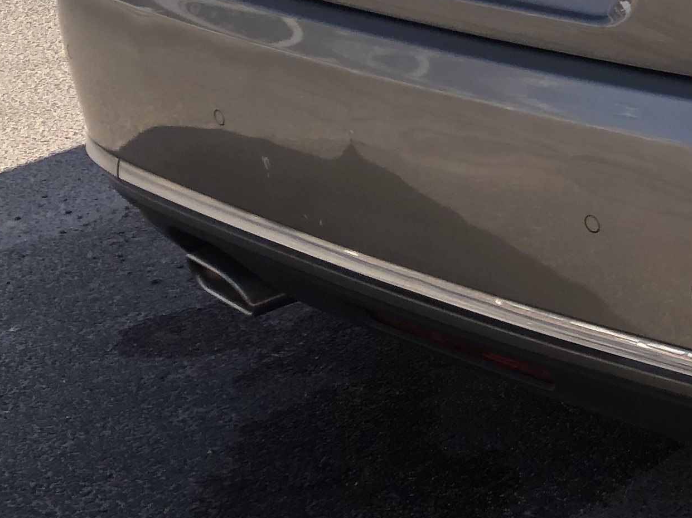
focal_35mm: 91
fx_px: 1819
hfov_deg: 18.7
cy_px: 80
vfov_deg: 16.1
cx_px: 1072
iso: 20
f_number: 1.8
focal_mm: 4
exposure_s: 1/1171
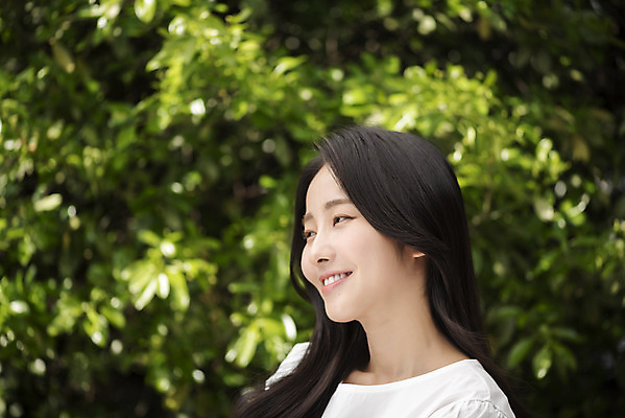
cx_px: 312
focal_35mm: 105
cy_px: 209
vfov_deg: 13.1
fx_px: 1824
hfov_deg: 19.4
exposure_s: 1/400
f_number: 4
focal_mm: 105
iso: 100
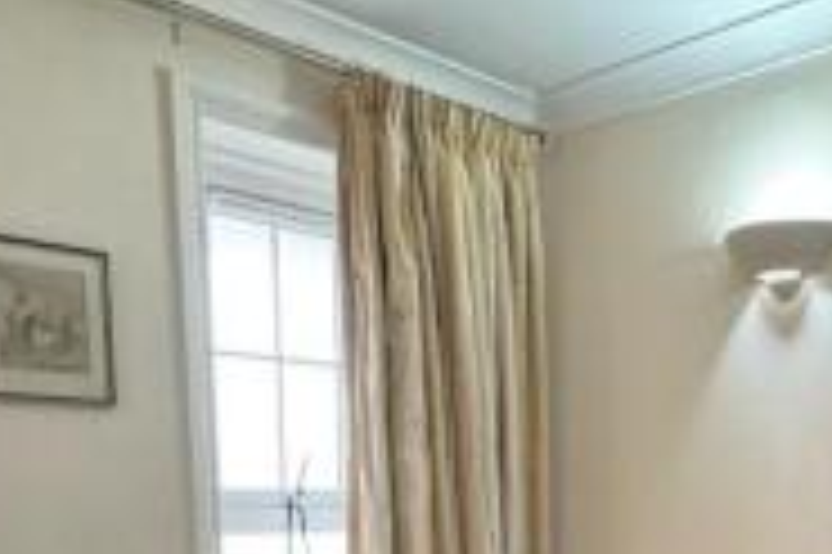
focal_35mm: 46
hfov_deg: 41.8
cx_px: 600
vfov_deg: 26.3
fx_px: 1062
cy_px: 651
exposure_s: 1/50
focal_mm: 2.22
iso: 400
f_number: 2.2
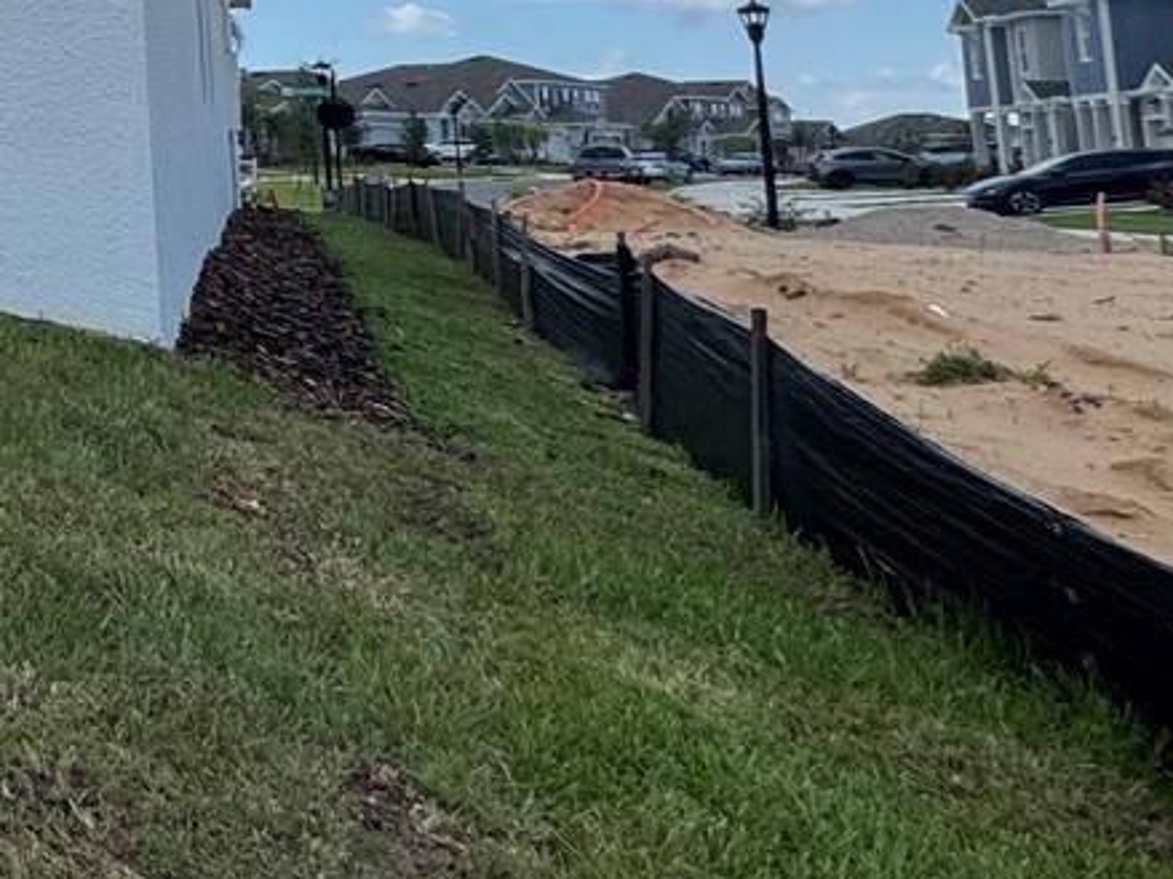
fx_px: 1728
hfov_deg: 23.2
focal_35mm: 51
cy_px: -45
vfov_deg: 26.6
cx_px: -855
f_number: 2.2
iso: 50
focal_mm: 2.22
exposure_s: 1/1536
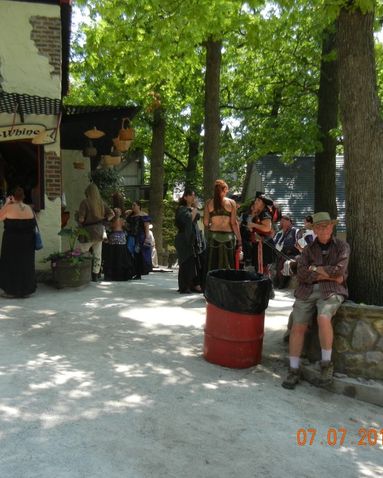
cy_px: 243
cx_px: 171
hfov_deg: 37.3
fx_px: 567
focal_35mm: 40
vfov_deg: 45.8
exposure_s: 1/366
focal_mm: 5.4
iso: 160
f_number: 3.5
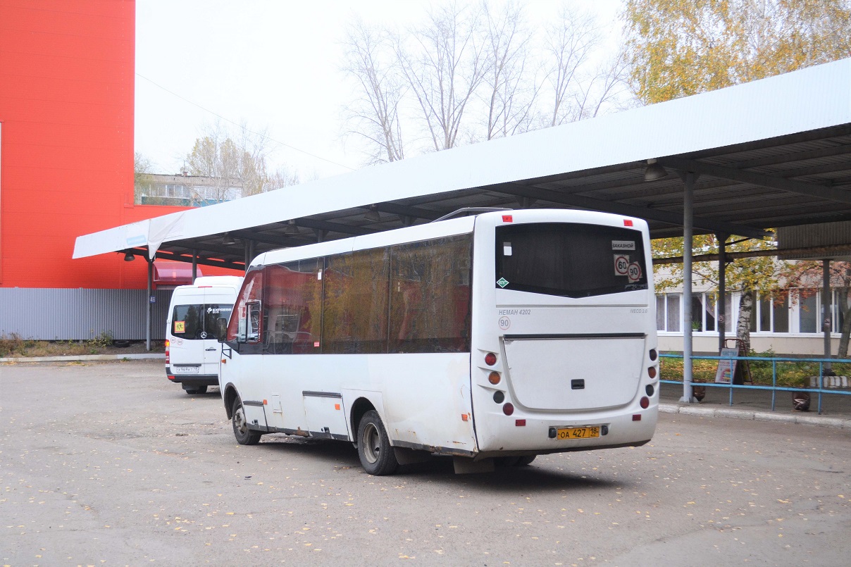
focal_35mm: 54
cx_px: 426
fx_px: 1276
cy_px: 284
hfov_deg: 36.9
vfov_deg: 25.1
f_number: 5
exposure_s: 1/500
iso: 400
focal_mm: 36
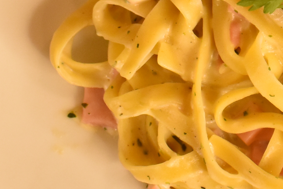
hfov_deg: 11.8
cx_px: 381
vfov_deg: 8.1
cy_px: -37
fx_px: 1321
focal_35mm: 168
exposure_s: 1/50
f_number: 4.5
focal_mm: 20
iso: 800
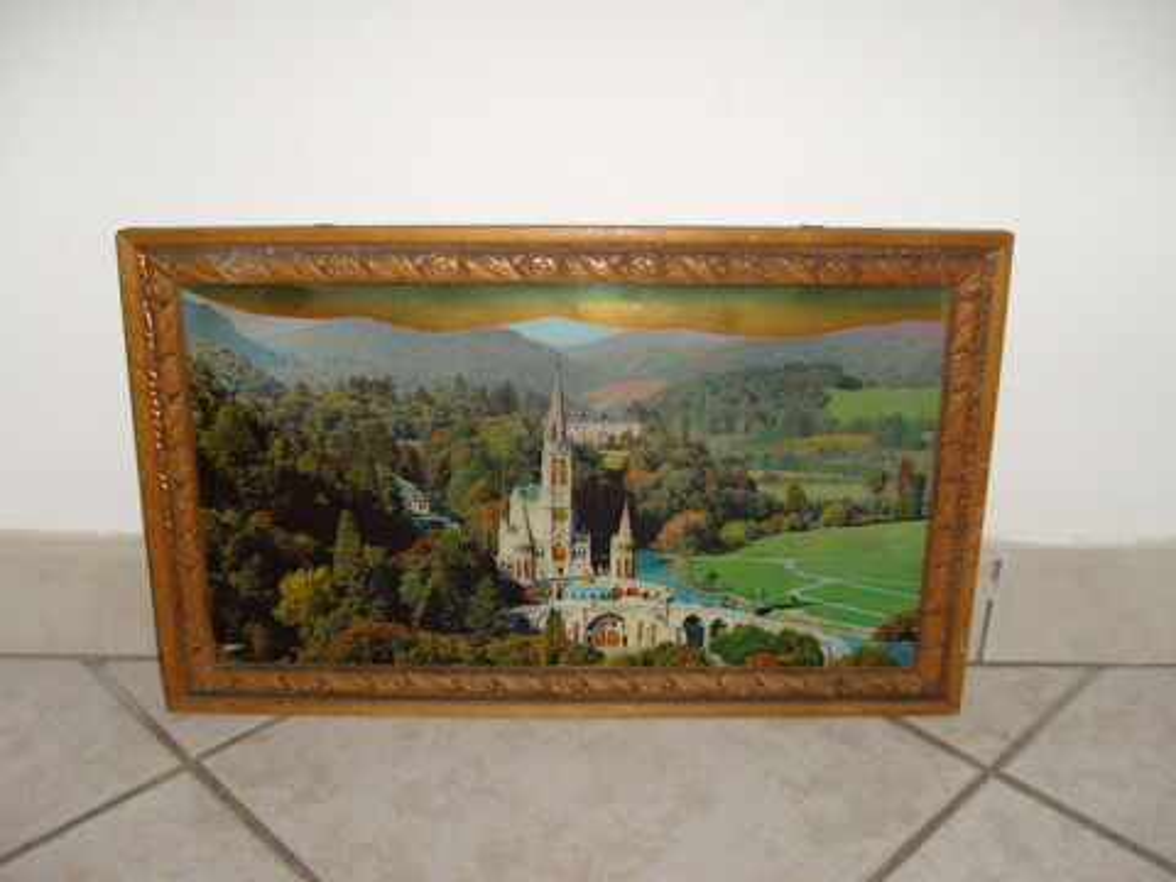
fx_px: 1189
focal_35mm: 35
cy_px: 441
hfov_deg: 52.6
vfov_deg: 40.7
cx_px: 588
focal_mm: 5.8
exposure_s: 1/45
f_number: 2.8
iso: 400
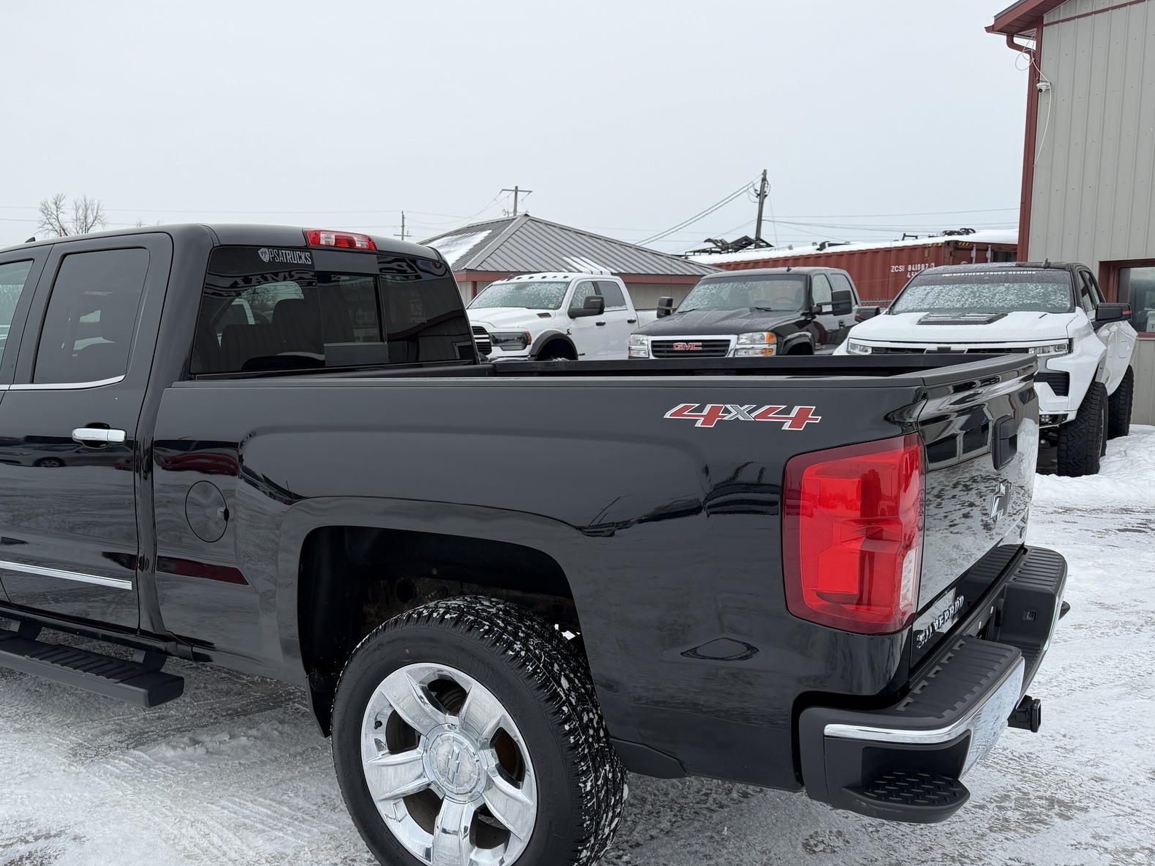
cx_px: 415
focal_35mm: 31
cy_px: 452
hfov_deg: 57.5
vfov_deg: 45.4
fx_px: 1034
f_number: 1.78
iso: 80
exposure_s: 1/2000
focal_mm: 6.76
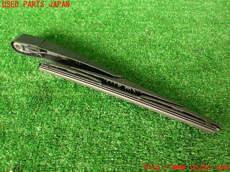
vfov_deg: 46.8
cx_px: 115
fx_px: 199
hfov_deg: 60.0
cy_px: 86
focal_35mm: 30
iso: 125
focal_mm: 5.4
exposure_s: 1/60
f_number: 2.3
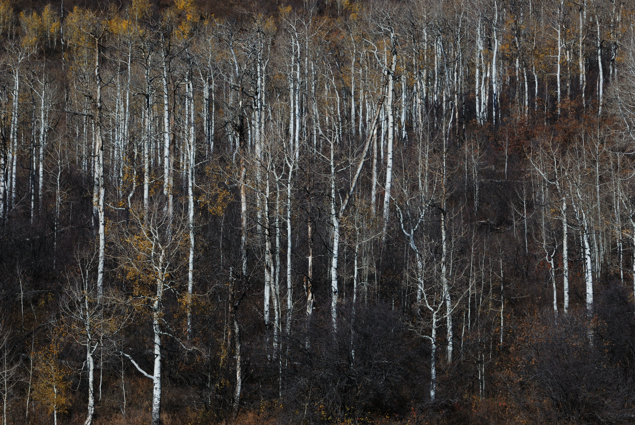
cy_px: 212
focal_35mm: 150
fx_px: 2649
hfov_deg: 13.7
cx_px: 318
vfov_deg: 9.2
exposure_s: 1/500
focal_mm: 100
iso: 400
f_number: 16
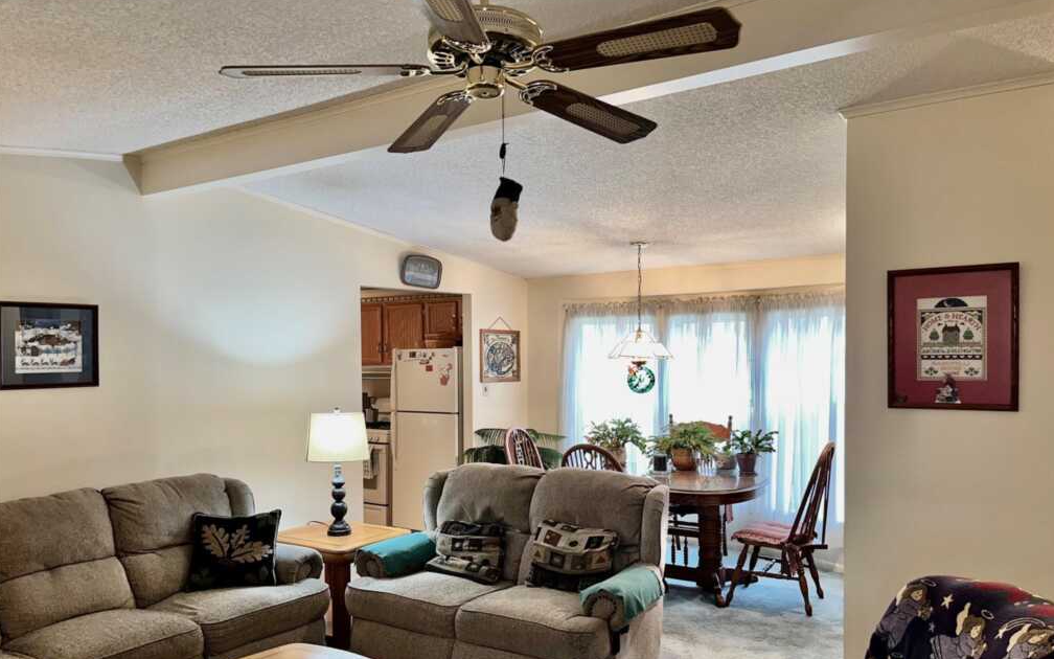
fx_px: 804
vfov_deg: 44.5
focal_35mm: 28
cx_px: 529
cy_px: 370
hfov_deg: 66.5
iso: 50
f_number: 1.6
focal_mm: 5.1
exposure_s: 1/18
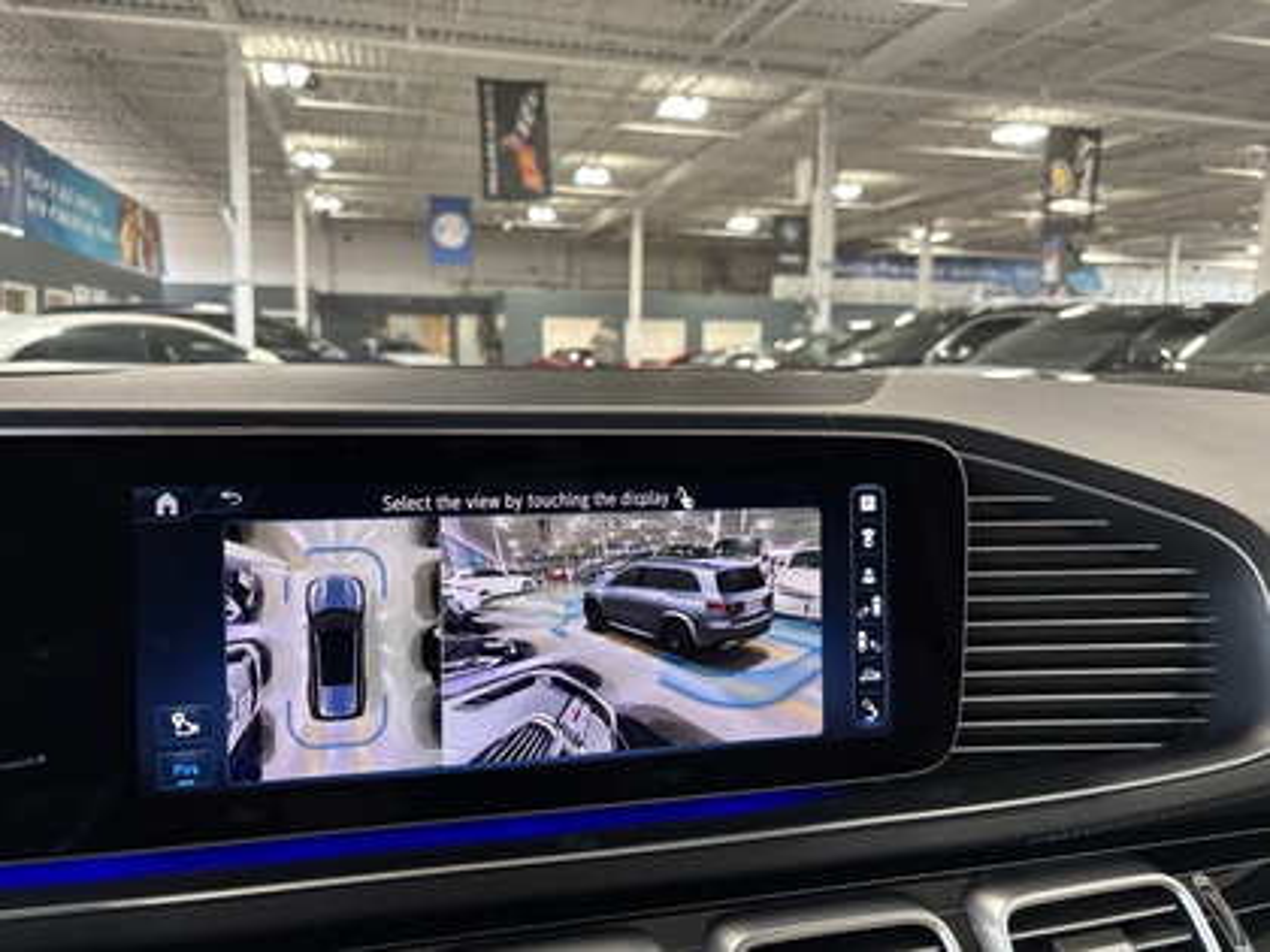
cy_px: 476
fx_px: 954
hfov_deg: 67.3
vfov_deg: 53.1
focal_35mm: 26
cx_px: 635
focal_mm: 5.96
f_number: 1.6
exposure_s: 1/52
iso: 200
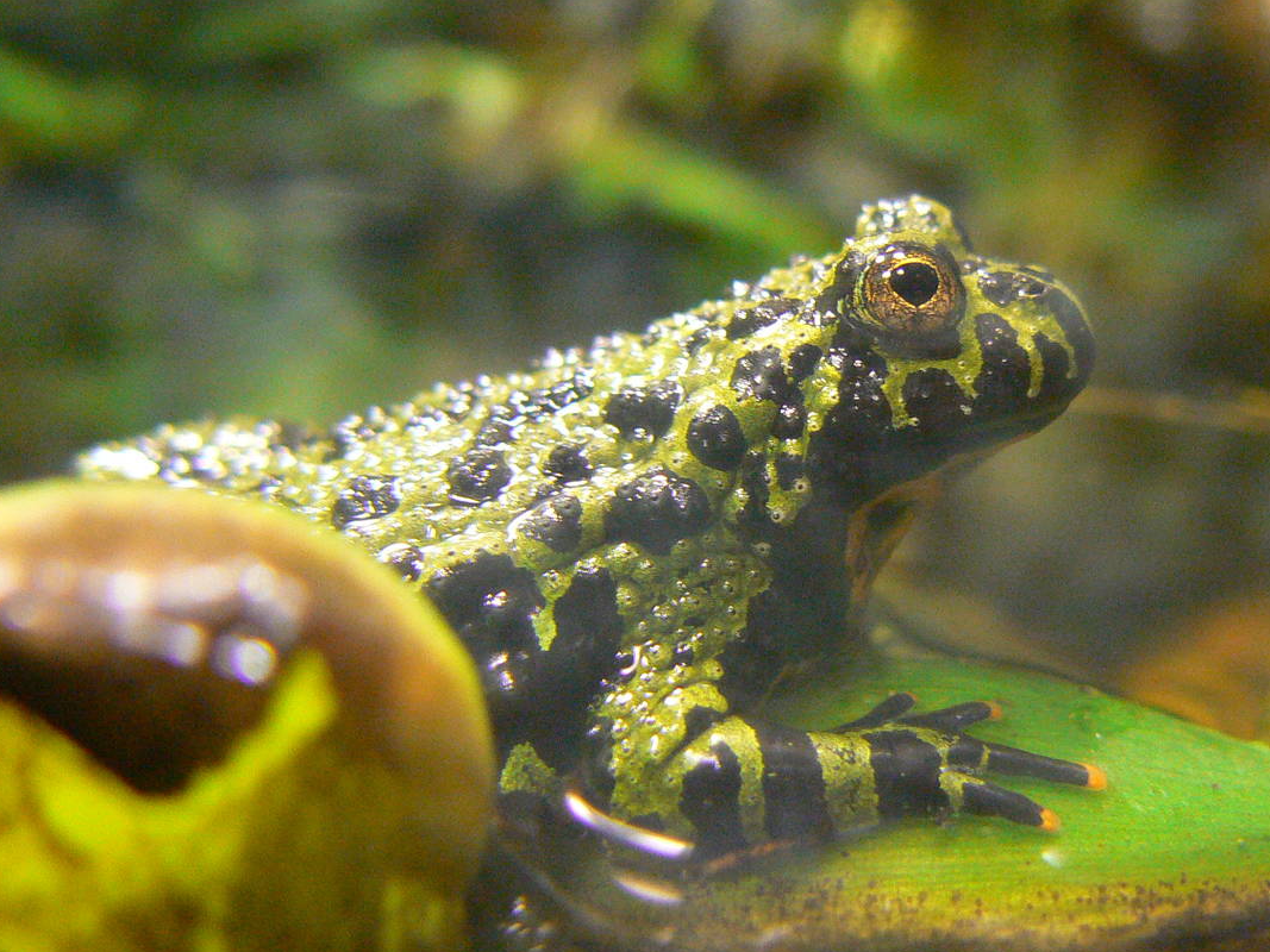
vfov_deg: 27.0
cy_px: 463
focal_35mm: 54
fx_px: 1981
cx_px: 726
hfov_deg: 35.5
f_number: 2.8
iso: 200
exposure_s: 1/10
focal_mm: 6
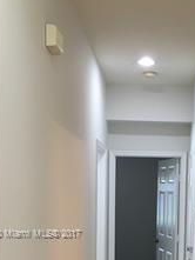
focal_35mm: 63
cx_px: 157
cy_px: 234
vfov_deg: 29.4
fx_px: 473
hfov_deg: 23.0
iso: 64
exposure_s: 1/30
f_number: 2.2
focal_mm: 4.15
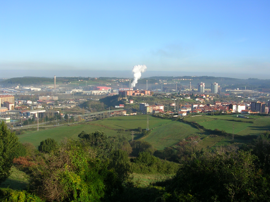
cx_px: 135
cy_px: 101
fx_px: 296
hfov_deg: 49.0
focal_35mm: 38
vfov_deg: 37.7
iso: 50
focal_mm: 5.8
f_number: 5.6
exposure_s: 1/240
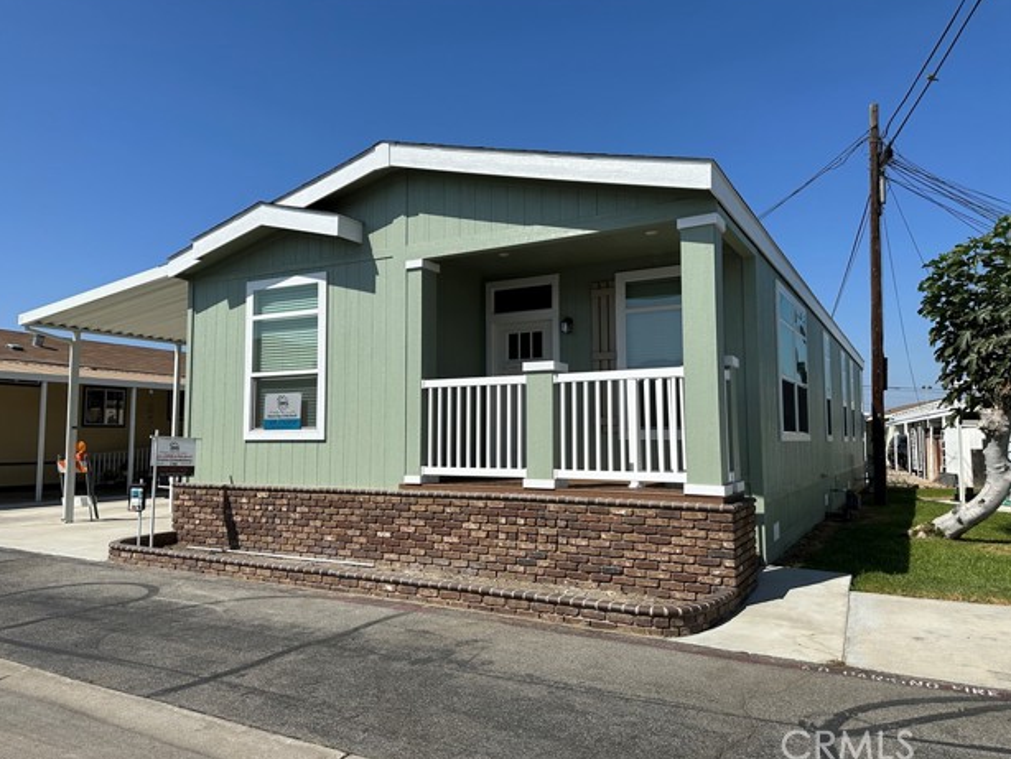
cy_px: 374
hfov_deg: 69.4
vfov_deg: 54.9
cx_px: 496
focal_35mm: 25
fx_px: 730
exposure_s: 1/7042
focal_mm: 6.86
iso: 80
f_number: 1.78
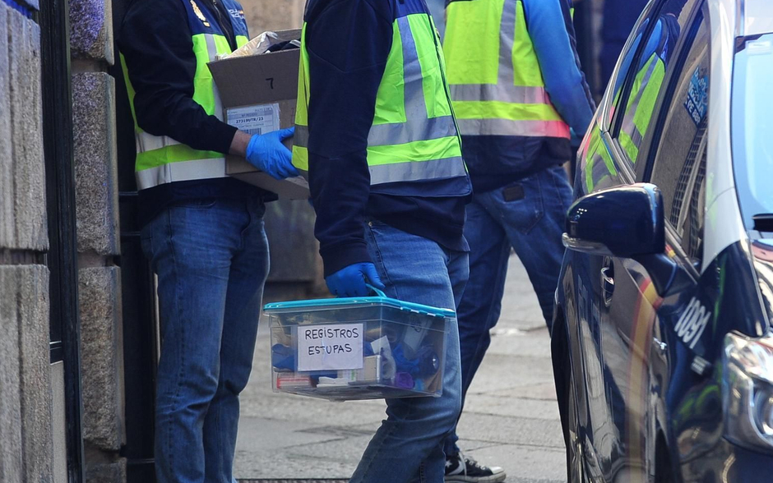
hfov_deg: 10.1
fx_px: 4383
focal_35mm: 208
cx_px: 485
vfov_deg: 6.3
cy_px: 124
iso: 1250
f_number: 4.5
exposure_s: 1/640
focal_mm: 120
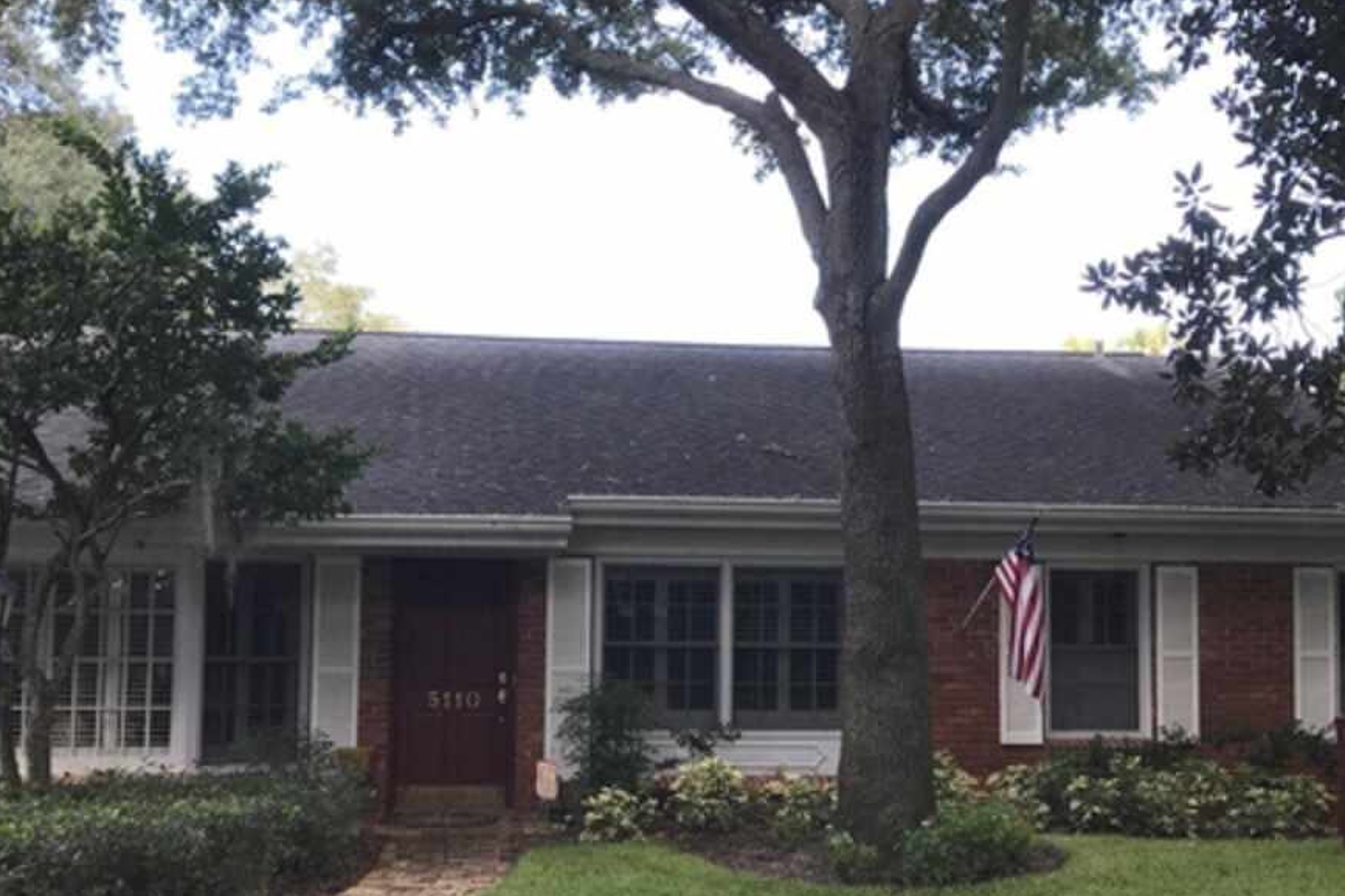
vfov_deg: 31.0
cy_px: 580
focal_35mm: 43
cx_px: 679
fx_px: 1606
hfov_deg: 45.4
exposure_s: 1/317
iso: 20
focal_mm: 3.99
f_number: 1.8
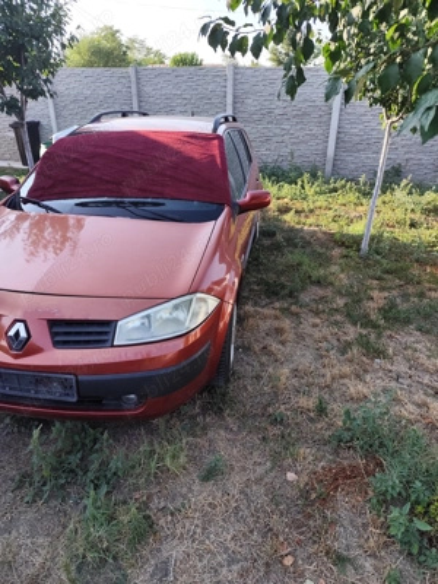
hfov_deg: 58.9
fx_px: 388
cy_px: 292
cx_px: 219
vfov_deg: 73.9
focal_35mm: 23
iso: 50
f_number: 1.65
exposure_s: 1/405
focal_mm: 6.14
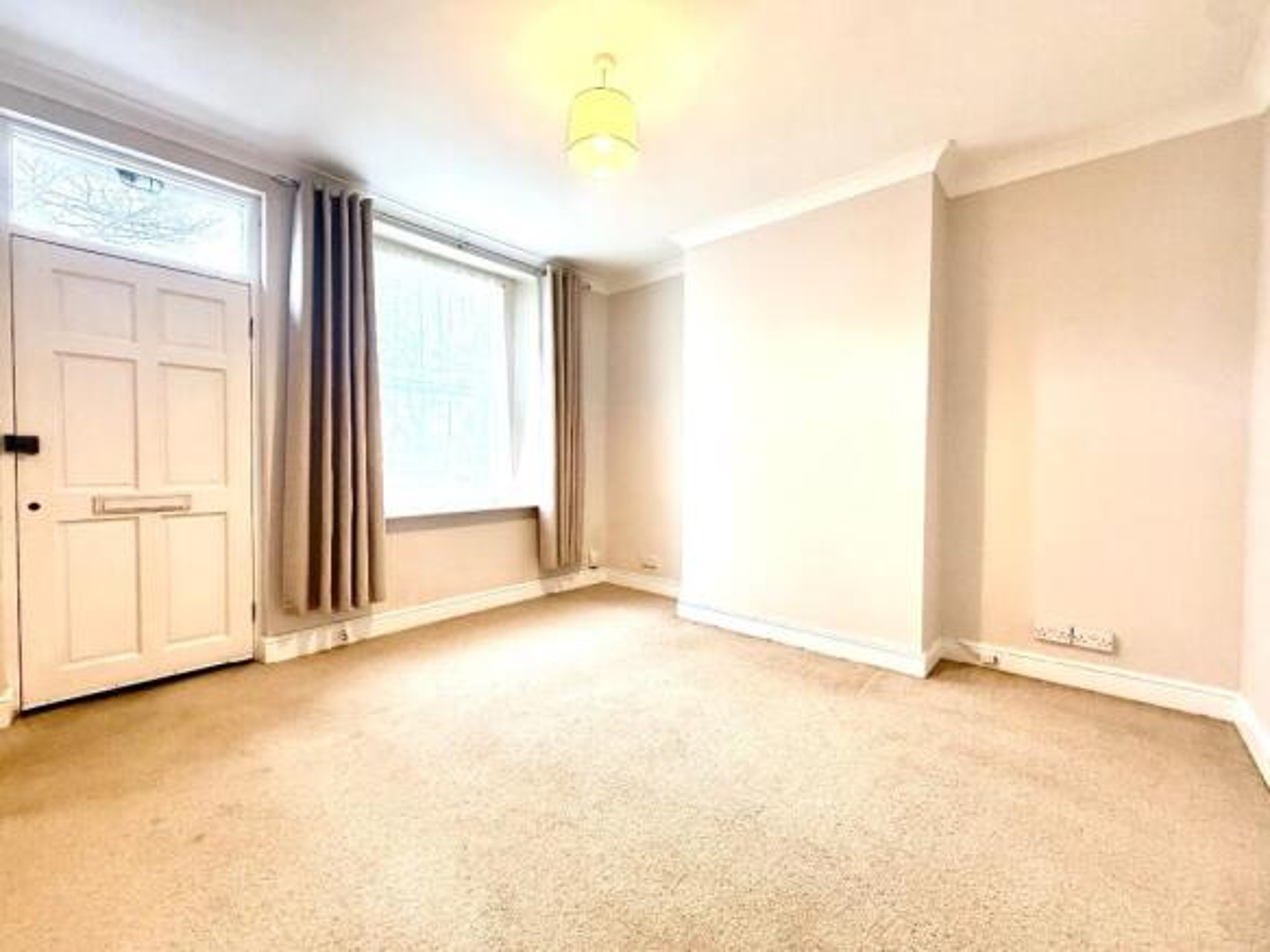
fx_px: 514
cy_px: 476
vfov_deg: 85.7
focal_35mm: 14
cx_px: 635
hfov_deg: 102.1
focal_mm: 2.22
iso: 250
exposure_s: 1/100
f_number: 2.2
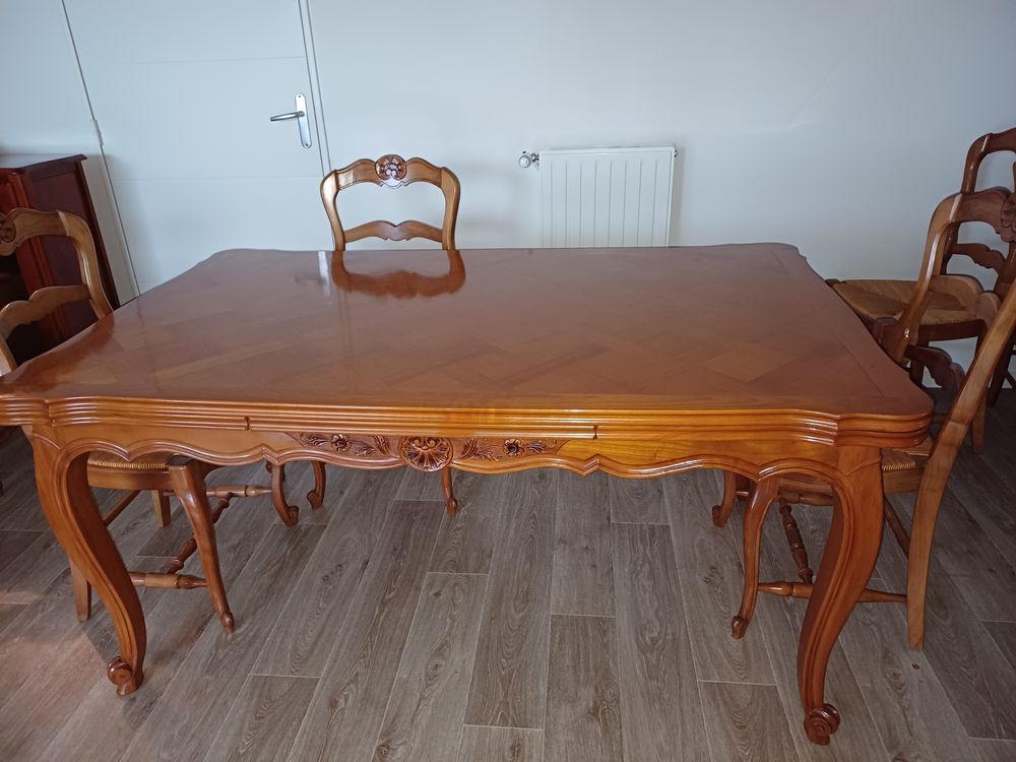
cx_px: 508
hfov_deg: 69.4
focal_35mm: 25
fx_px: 734
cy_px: 381
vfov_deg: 54.9
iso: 400
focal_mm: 4.65
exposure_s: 1/25
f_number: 1.8
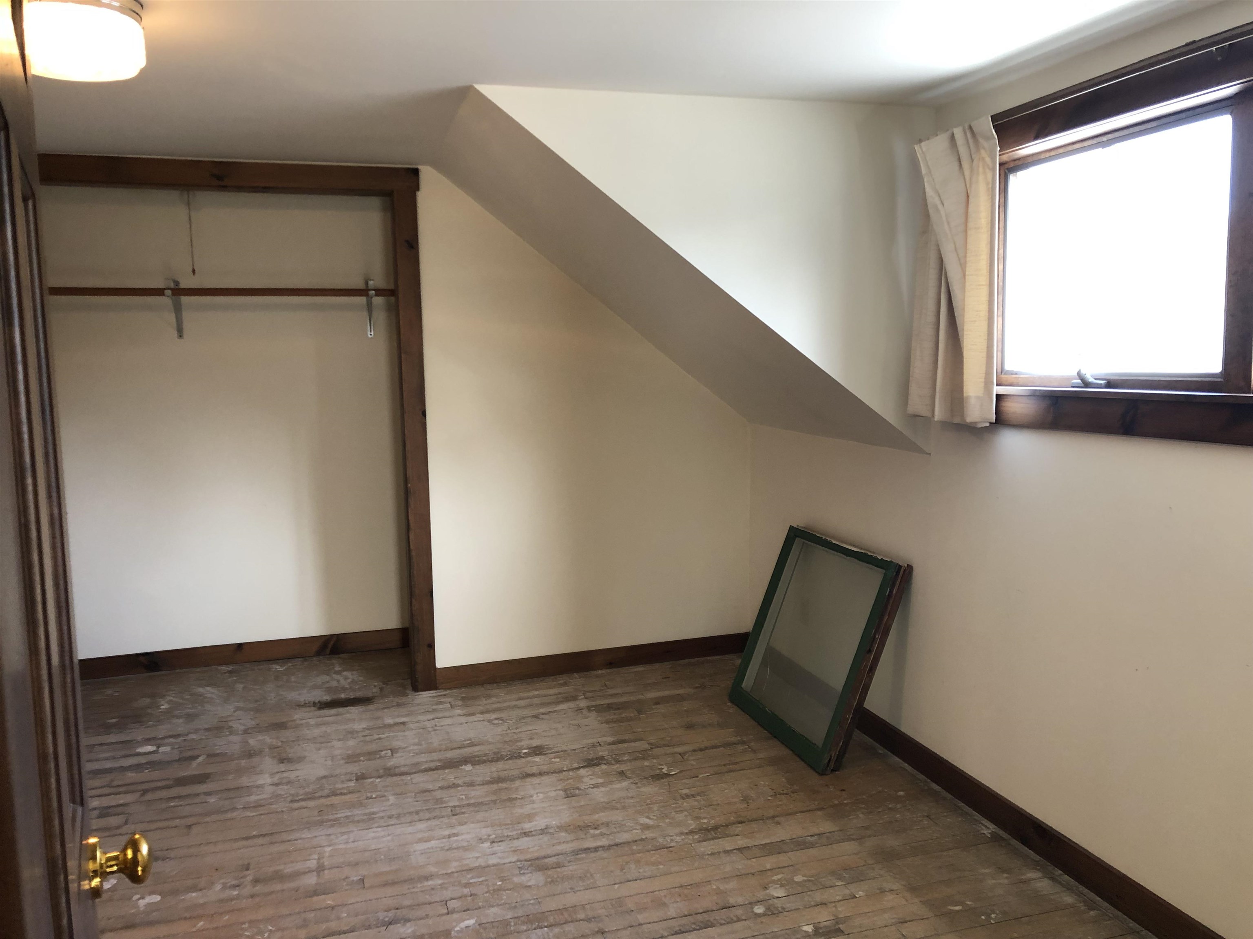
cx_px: 626
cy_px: 470
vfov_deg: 49.7
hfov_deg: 63.4
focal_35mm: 28
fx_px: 1014
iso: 40
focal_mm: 4
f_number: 1.8
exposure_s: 1/17
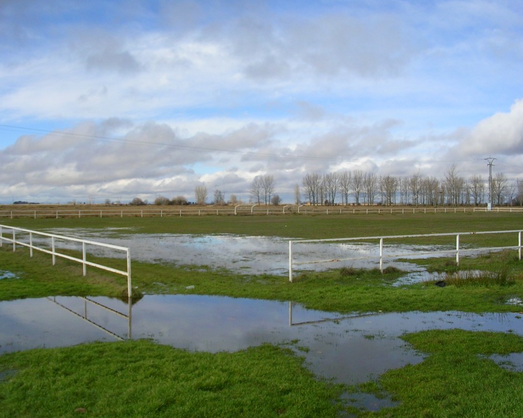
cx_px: 248
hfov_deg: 45.8
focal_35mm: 40
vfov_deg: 37.3
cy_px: 209
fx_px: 619
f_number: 5.6
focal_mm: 5.8
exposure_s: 1/350
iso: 50
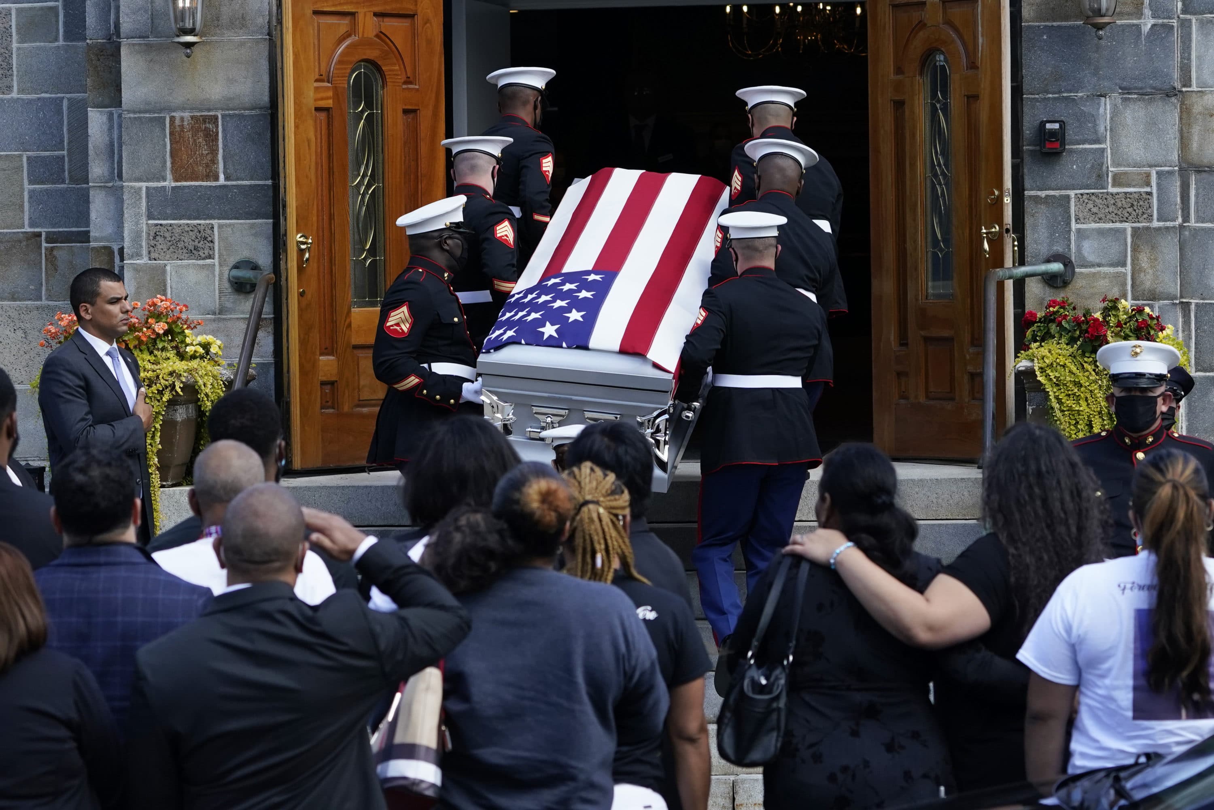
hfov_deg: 13.7
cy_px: 405
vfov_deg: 9.1
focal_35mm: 150
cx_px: 607
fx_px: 5058
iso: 1000
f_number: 6.3
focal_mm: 100
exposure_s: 1/1600
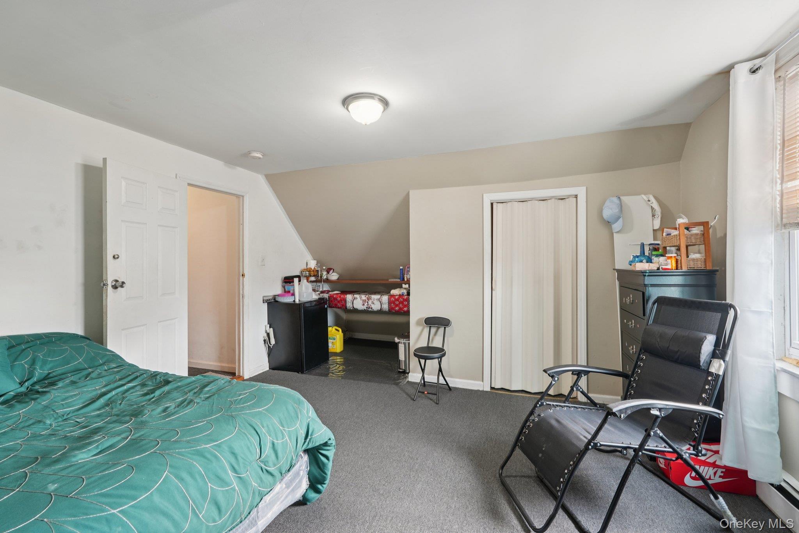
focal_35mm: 16
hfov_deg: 96.7
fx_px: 355
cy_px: 266
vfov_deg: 73.7
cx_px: 400
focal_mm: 16
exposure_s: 1/6
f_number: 9
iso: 400
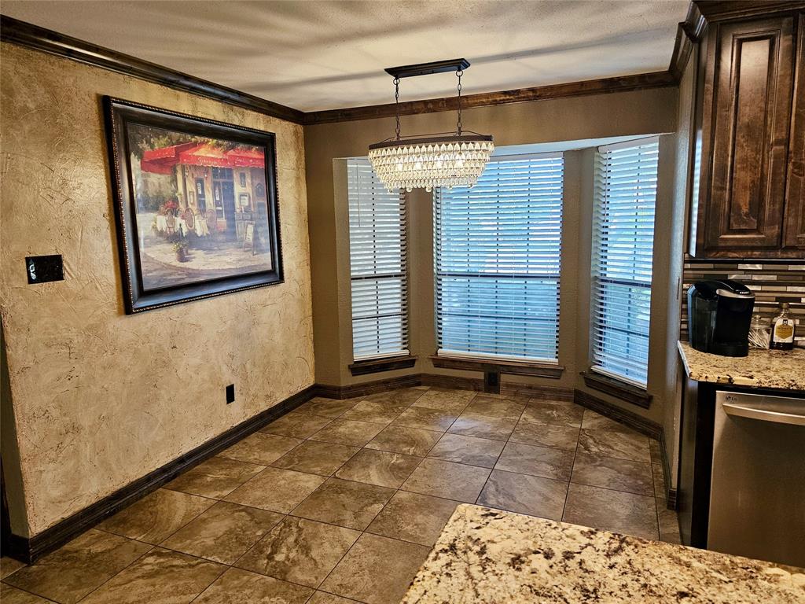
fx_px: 535
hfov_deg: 73.9
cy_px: 302
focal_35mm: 23
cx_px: 402
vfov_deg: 58.9
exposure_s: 1/120
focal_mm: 6.3
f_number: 1.7
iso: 250
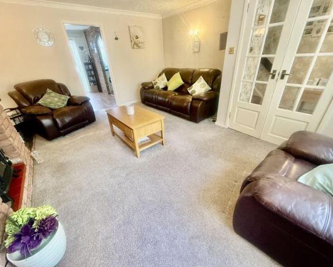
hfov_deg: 96.8
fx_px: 148
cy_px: 135
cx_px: 166
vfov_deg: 84.1
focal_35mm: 15
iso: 320
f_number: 2.2
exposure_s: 1/50
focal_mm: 2.22
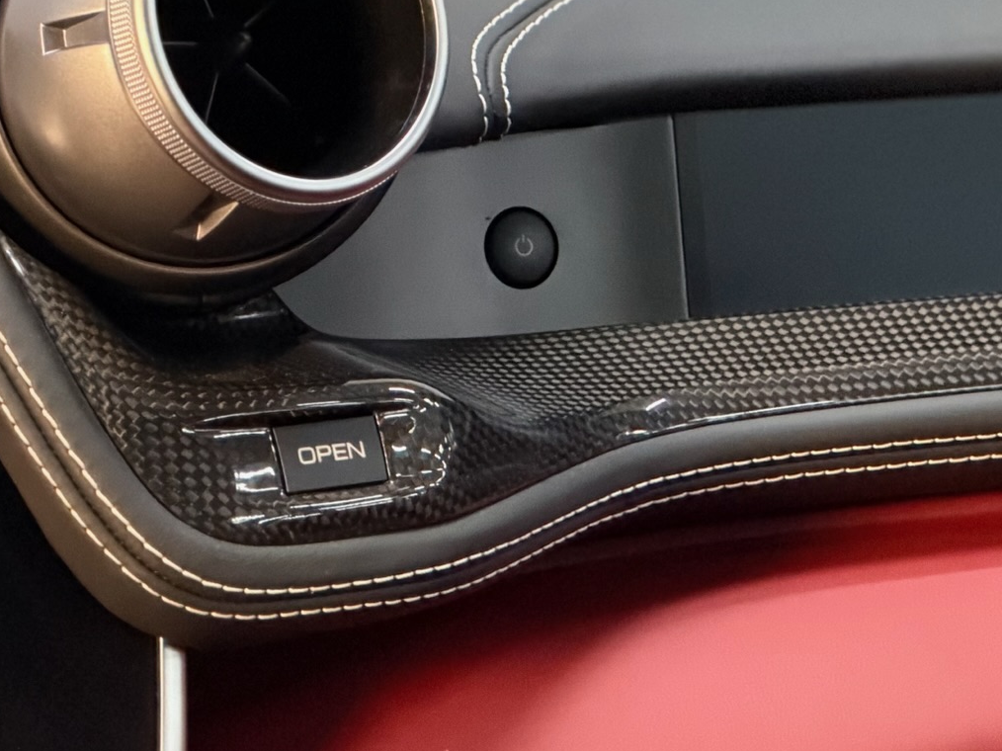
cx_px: 939
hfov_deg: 9.7
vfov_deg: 7.3
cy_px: 291
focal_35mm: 202
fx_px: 5846
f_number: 2.8
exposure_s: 1/25
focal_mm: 16.89
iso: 2000
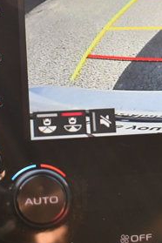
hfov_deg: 12.3
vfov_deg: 18.5
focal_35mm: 110
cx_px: 172
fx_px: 742
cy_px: 65
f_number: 4.5
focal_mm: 32
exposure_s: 1/200
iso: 800
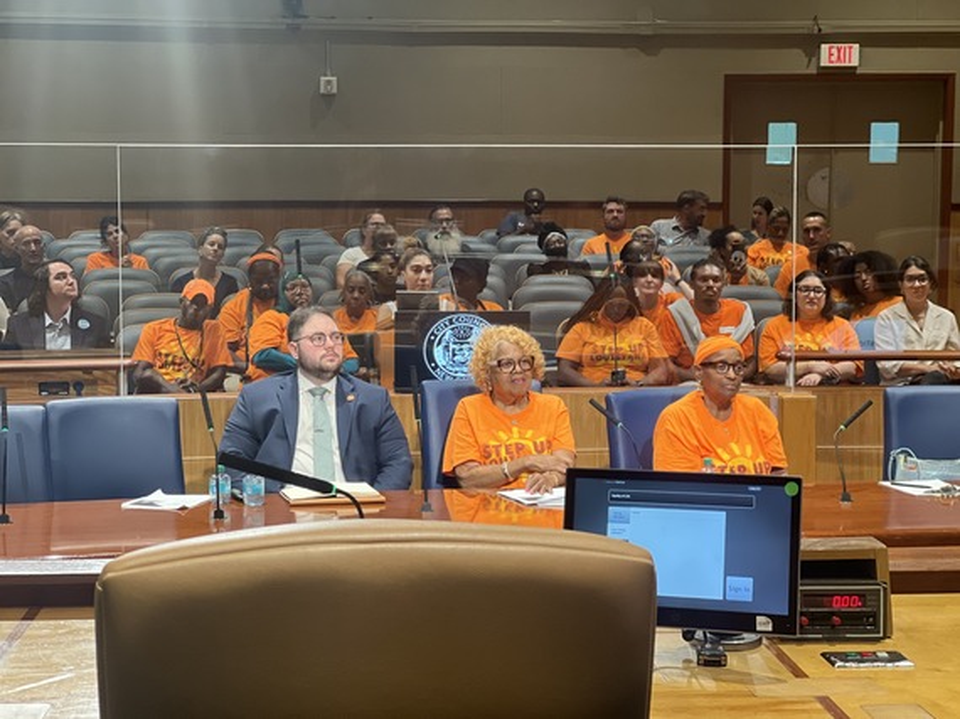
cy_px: 360
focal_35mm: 77
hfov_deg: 25.3
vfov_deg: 19.1
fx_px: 2135
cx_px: 480
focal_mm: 9
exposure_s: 1/40
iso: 400
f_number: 2.8
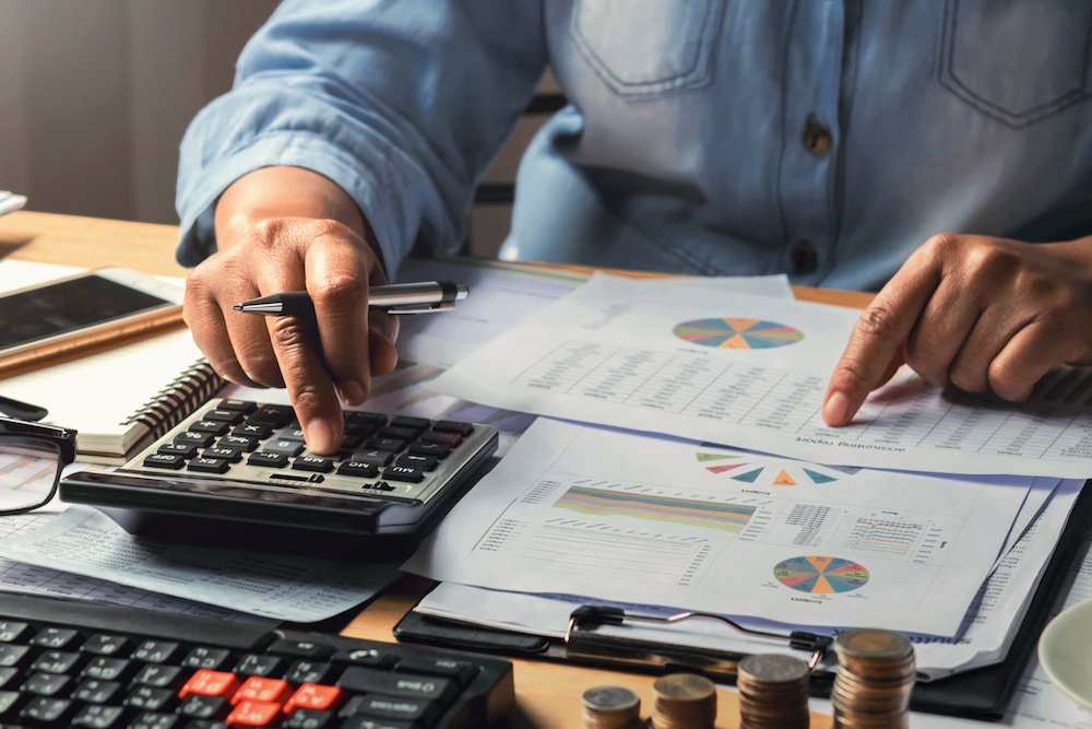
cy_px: 364
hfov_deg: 22.6
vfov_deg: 15.2
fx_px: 2730
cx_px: 546
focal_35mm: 90
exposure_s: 1/125
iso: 400
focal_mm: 60
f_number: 5
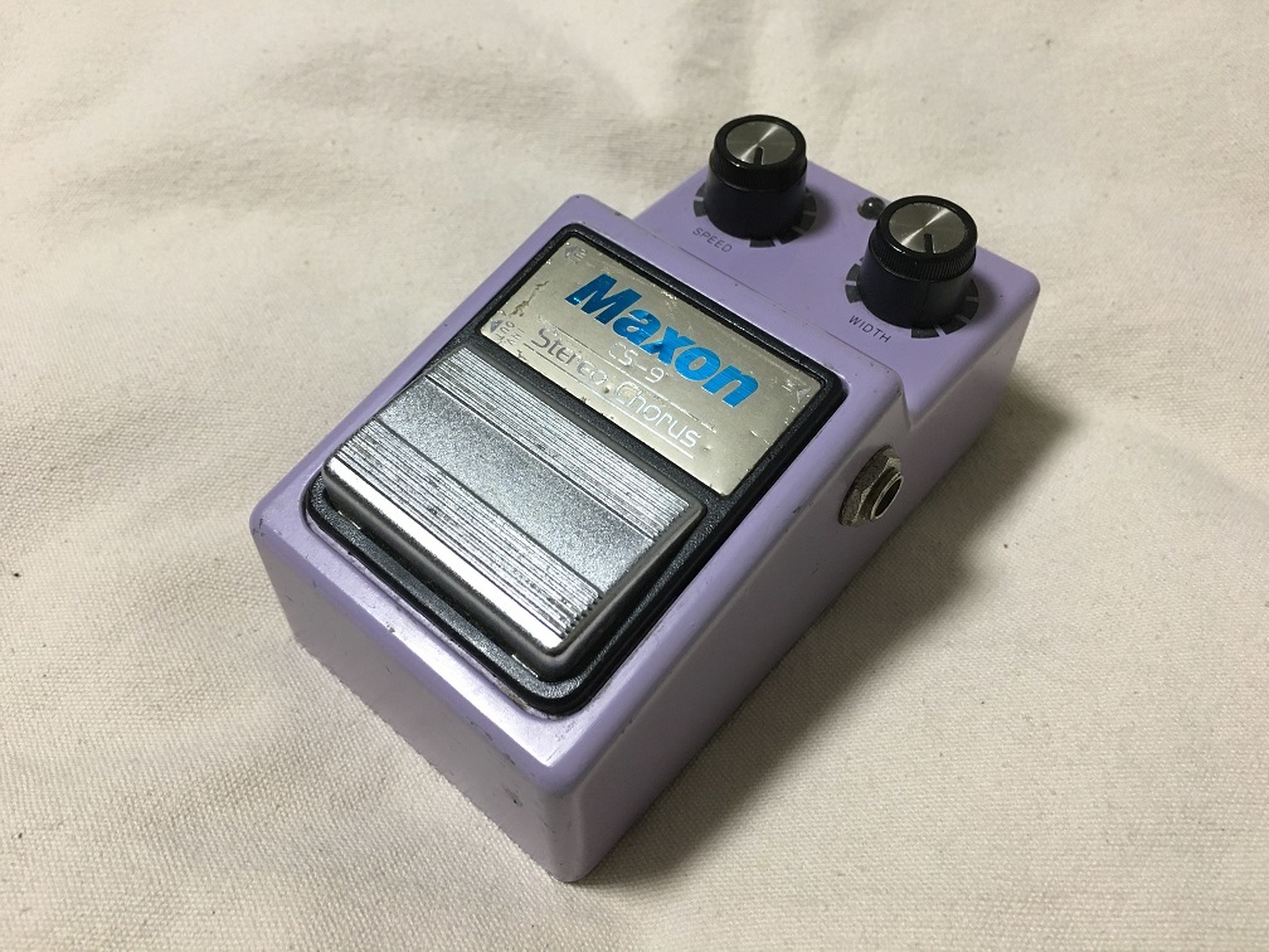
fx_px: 1063
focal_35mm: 29
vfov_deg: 48.2
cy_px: 476
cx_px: 634
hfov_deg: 61.7
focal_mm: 4.15
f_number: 2.2
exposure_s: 1/33
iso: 160
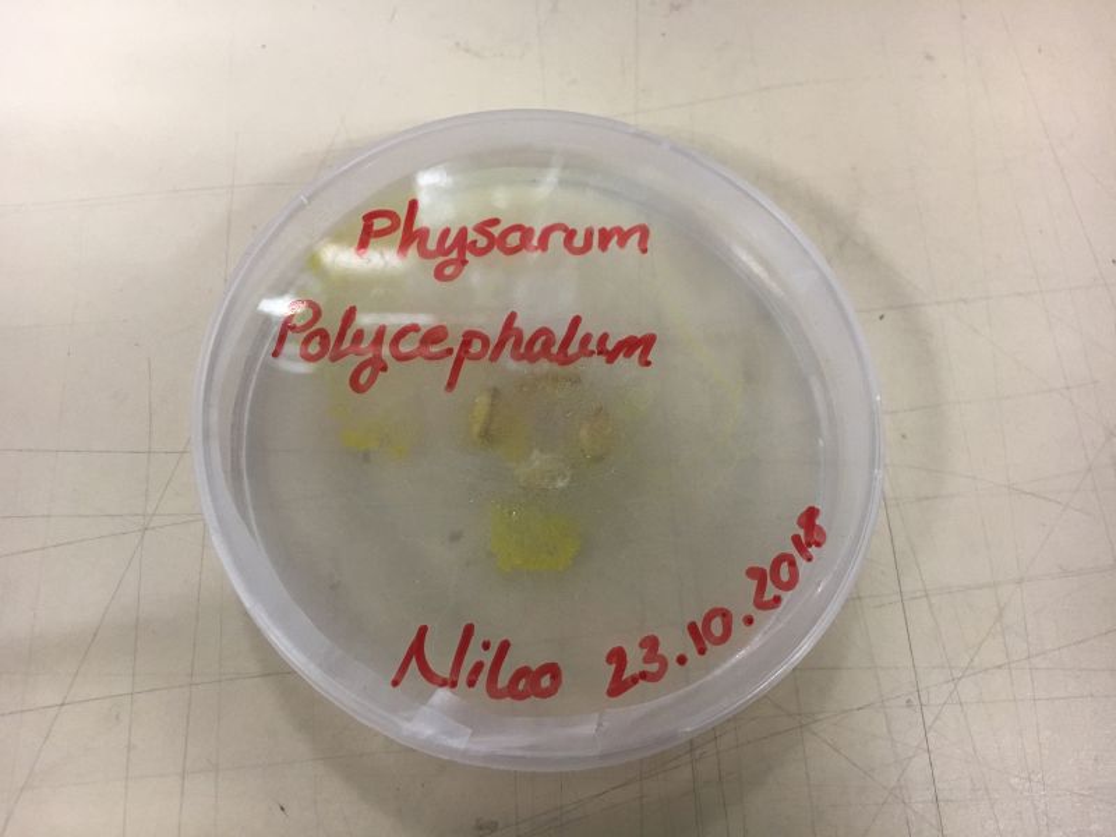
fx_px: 935
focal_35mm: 29
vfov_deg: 48.2
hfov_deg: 61.7
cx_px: 558
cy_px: 418
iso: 160
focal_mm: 4.15
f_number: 2.2
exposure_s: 1/33
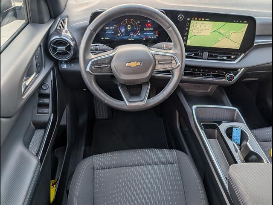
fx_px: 189
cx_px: 136
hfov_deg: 71.6
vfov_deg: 56.8
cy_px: 102
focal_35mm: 24
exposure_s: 1/435
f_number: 1.68
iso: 20
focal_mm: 6.9
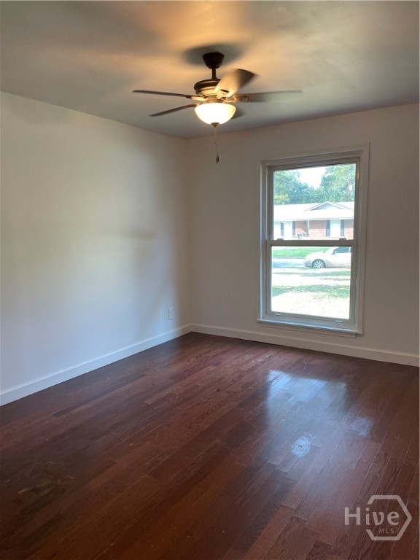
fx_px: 421
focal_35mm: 26
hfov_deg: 53.1
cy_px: 280
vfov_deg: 67.3
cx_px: 210
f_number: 1.6
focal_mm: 4.2
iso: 64
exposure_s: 1/60
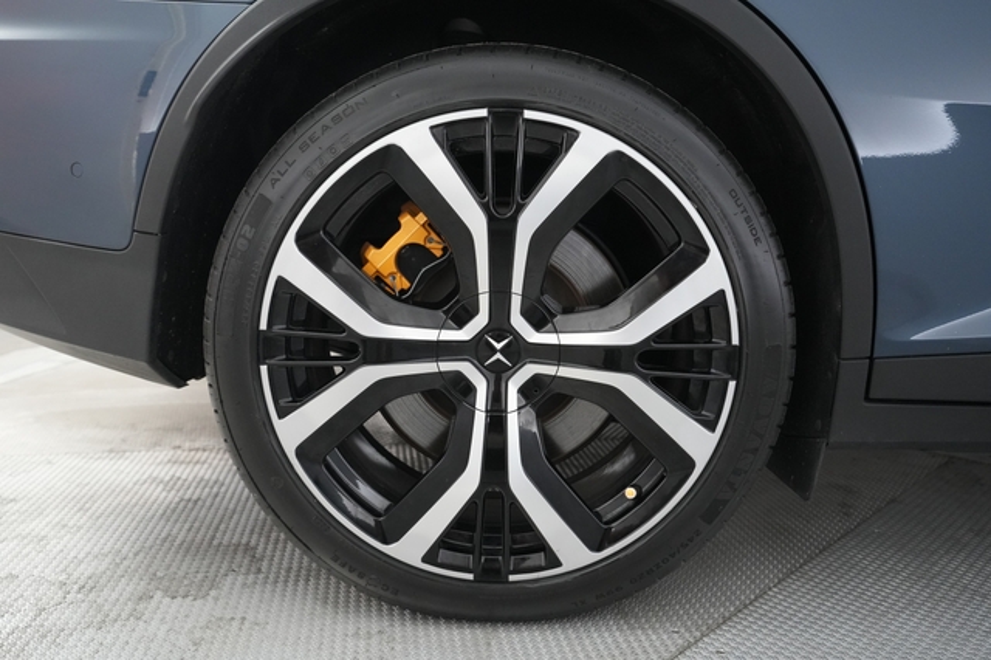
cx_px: 496
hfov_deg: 65.5
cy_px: 330
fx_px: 770
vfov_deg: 46.4
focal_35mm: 28
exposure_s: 1/125
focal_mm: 28
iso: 5000
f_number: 4
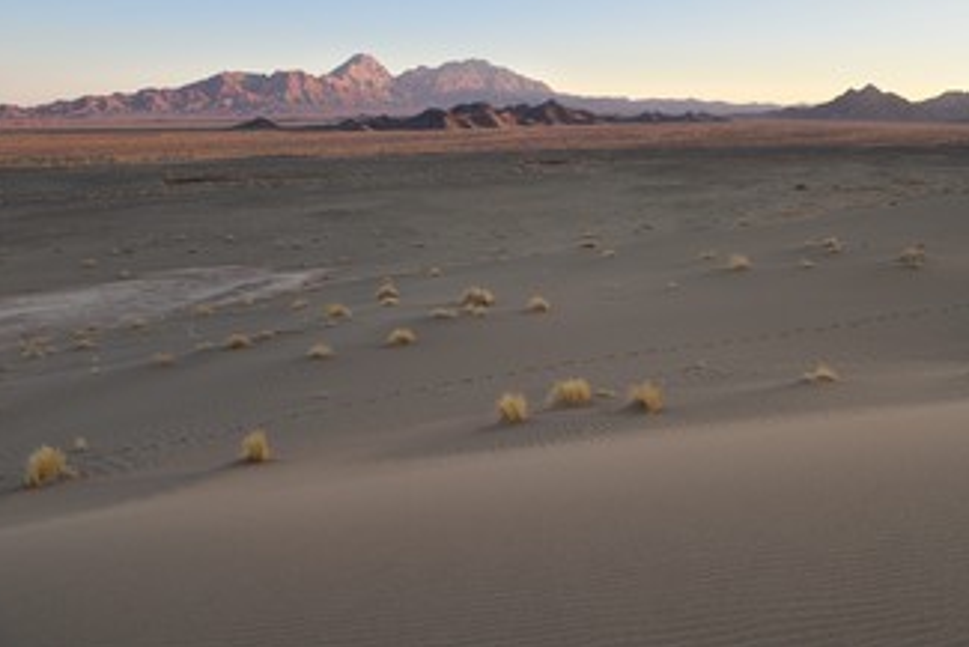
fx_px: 835
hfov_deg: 59.6
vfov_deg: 42.1
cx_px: 596
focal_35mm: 31
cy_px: 244
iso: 400
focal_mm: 24
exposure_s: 1/125
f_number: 10
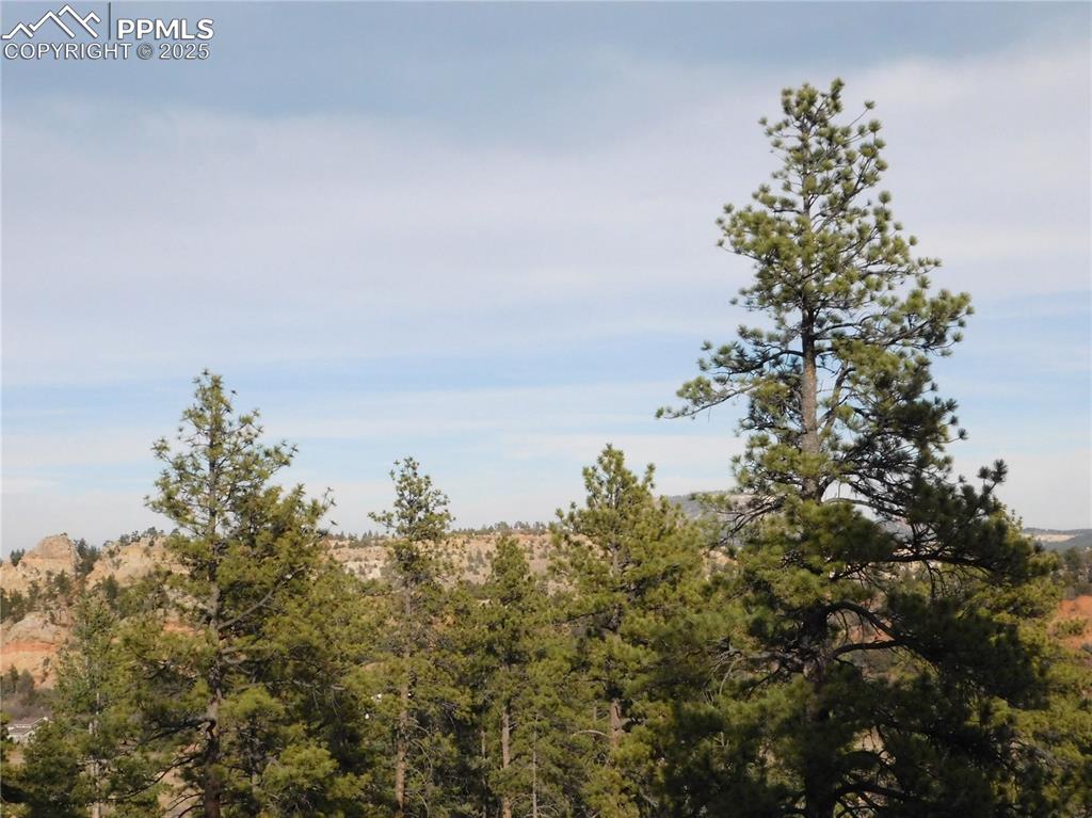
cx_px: 546
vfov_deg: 24.8
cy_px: 409
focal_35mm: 59
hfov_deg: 32.7
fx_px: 1860
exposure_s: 1/1250
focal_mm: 10.4
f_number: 8
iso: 800
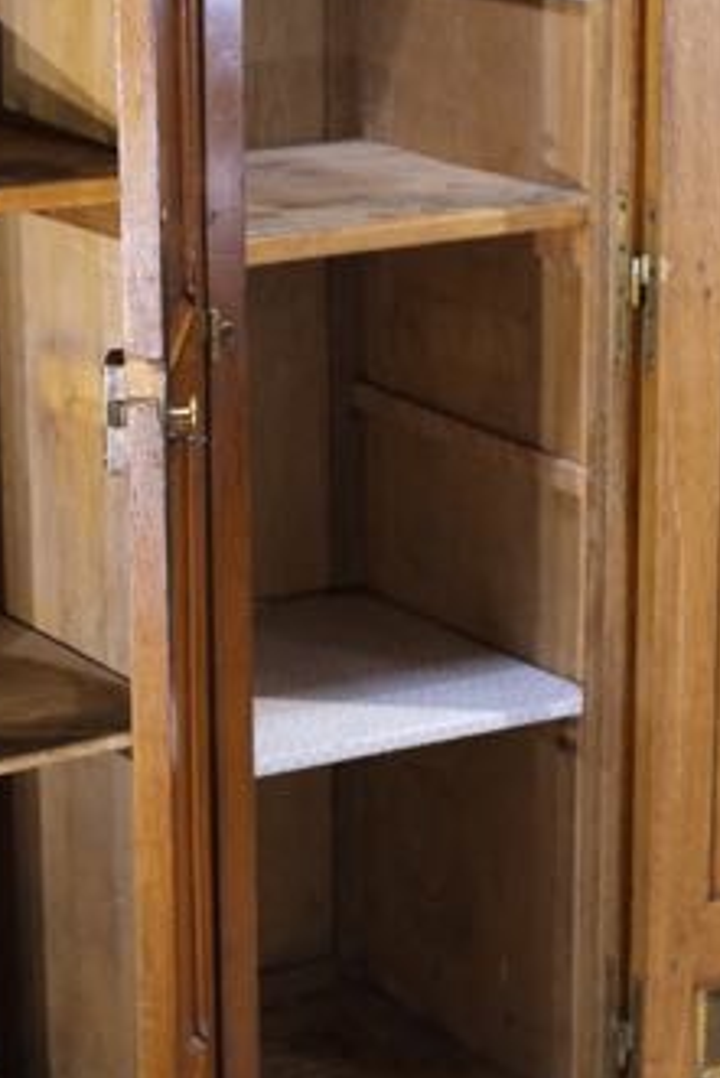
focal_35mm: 96
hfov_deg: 14.2
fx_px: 2877
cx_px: 186
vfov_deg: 21.2
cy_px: 420
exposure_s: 1/125
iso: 2500
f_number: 3.2
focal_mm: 35
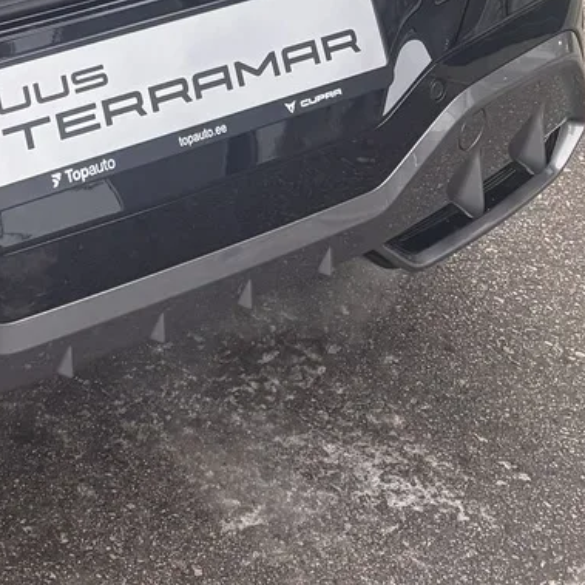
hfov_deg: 17.4
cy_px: -573
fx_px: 1855
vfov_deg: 14.8
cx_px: -40
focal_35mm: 97
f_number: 1.6
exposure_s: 1/102
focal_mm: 5.96
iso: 125
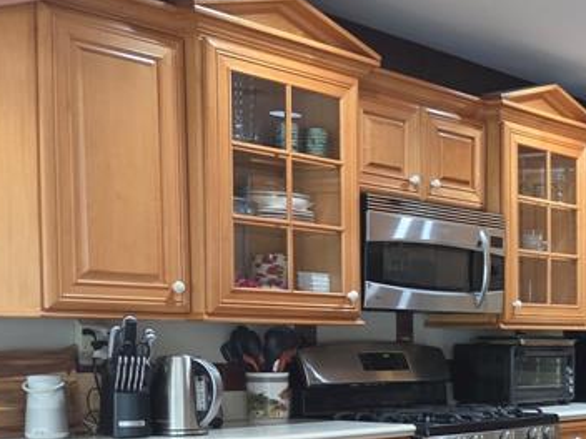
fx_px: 1134
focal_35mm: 67
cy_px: 399
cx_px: 802
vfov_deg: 21.4
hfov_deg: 24.5
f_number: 1.8
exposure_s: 1/120
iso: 320
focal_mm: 5.4
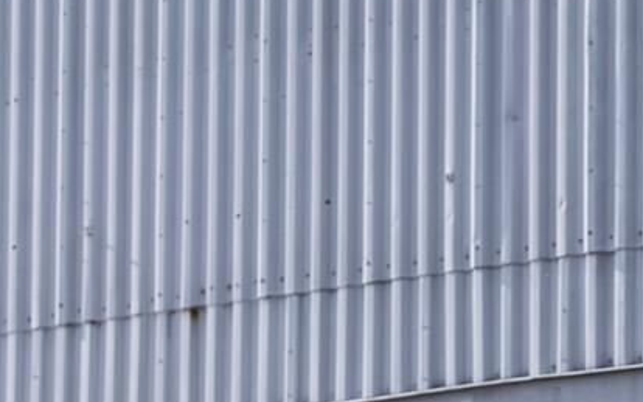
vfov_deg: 3.9
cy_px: 897
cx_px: 909
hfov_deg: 6.3
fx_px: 5802
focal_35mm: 331
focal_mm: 70
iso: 100
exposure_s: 1/320
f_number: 5
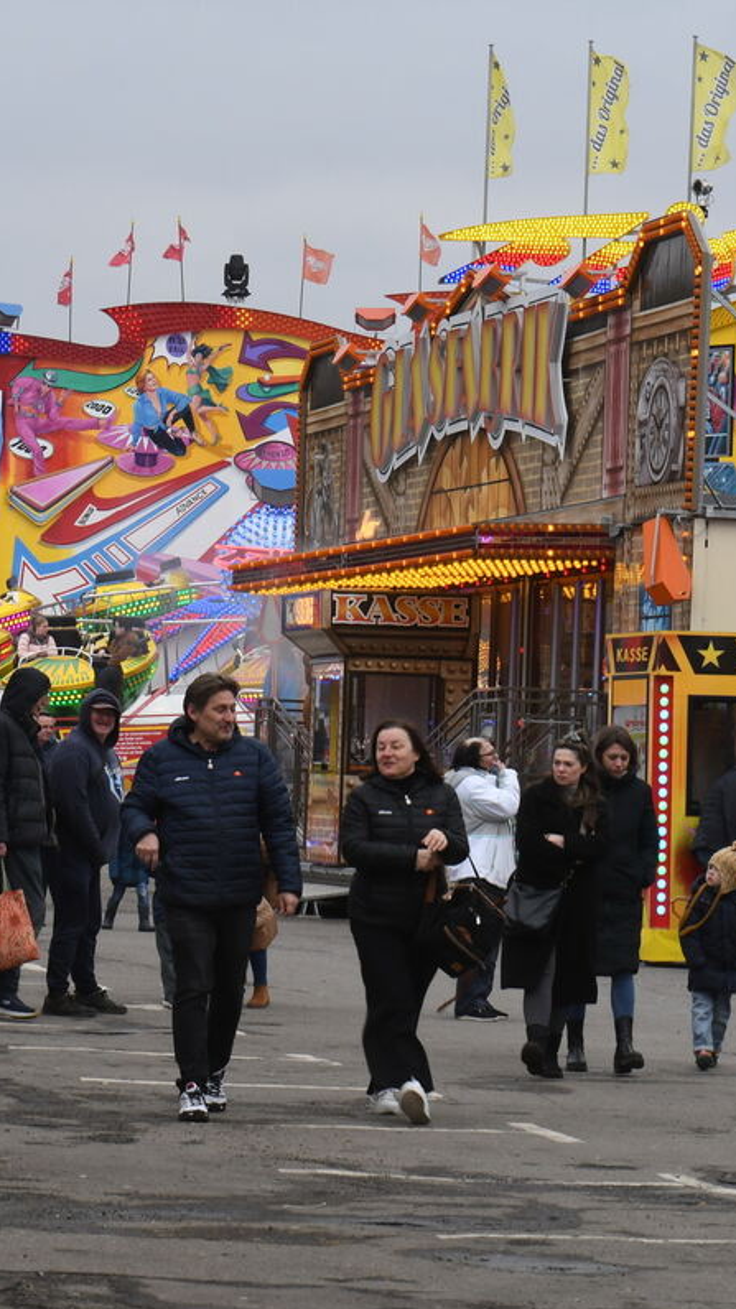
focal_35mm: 166
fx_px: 5761
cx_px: 168
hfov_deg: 7.3
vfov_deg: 13.0
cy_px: 657
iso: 400
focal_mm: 70
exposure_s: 1/80
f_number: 11
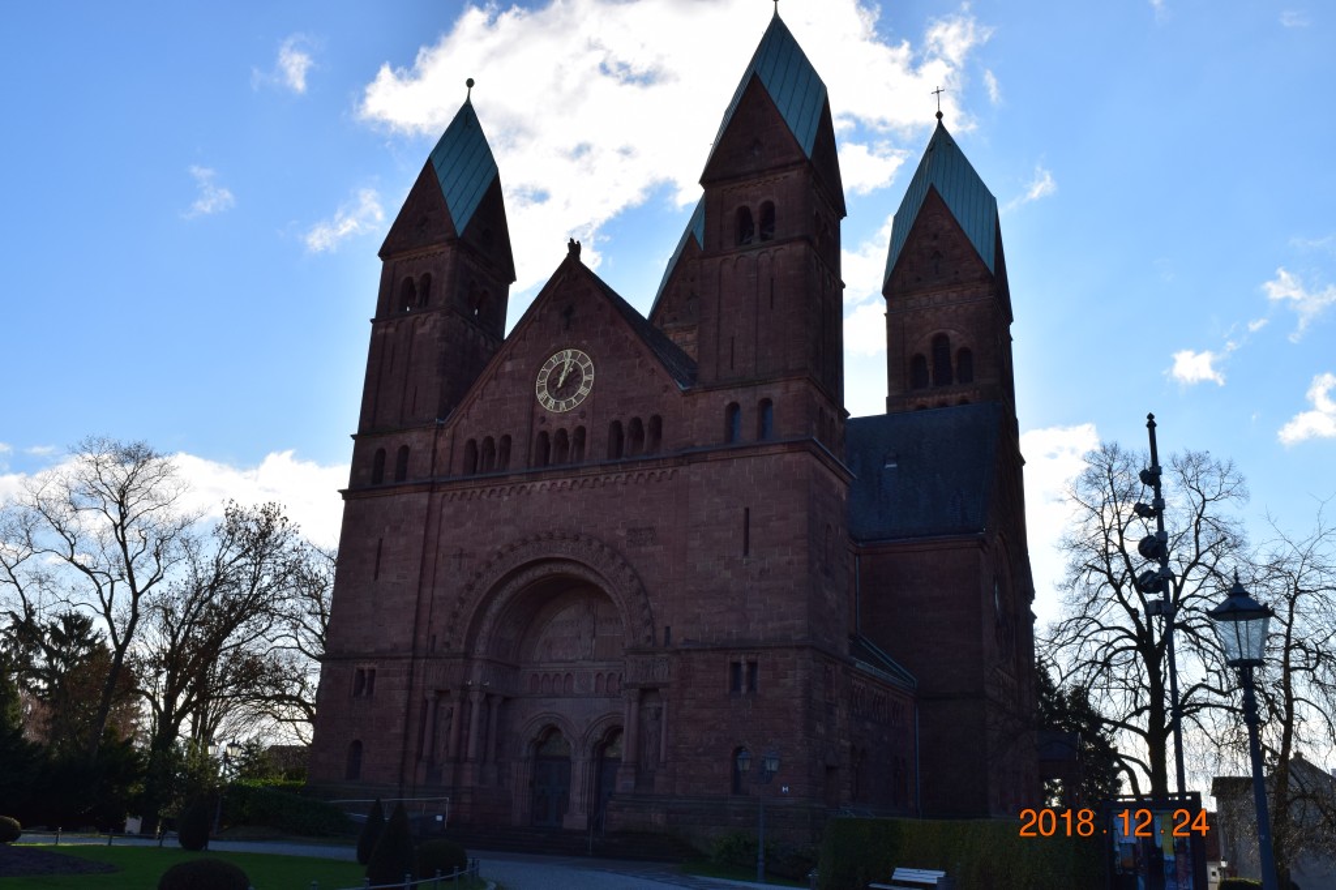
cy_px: 445
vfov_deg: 43.6
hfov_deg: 61.9
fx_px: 1113
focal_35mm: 30
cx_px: 668
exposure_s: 1/500
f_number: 11
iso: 400
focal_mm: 20
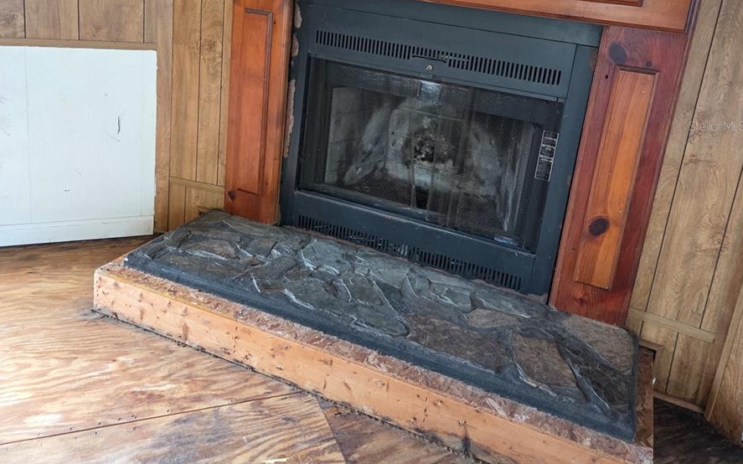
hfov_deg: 58.2
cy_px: 126
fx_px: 668
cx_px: 371
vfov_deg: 37.5
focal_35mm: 33
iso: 1600
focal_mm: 5.4
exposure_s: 1/120
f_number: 1.8
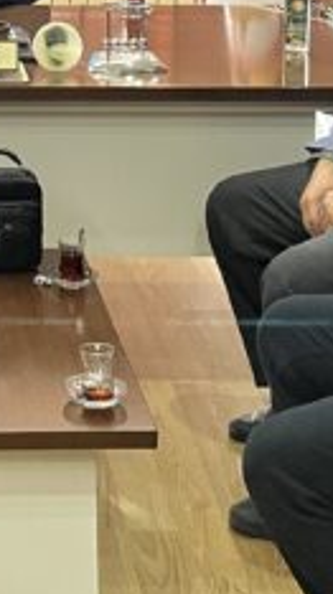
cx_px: -97
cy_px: -57
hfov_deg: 12.8
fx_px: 1434
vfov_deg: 22.2
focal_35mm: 91
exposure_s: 1/50
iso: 400
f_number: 1.6
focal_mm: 5.1
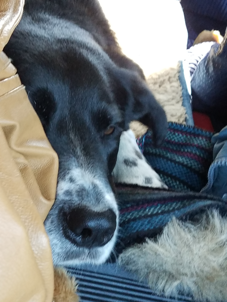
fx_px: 227
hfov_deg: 53.1
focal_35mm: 26
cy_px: 151
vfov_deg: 67.3
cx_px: 114
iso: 160
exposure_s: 1/40
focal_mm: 4.2
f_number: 1.7
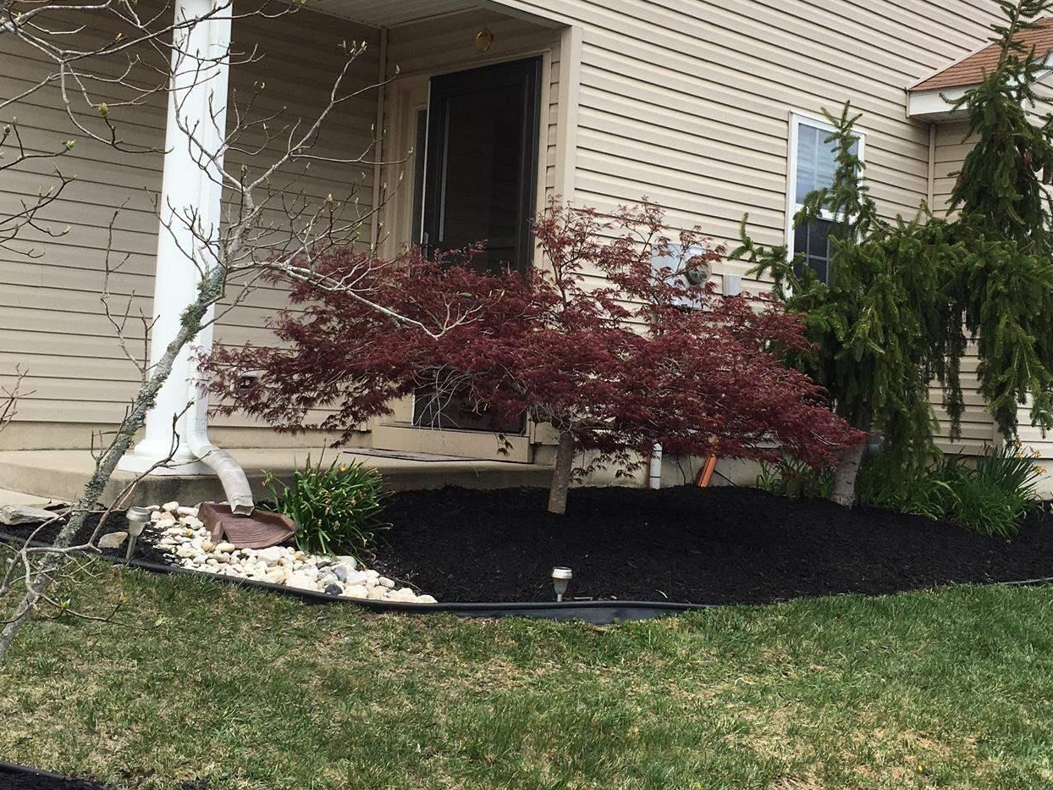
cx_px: 562
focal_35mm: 47
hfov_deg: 40.4
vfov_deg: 30.8
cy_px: 334
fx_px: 1430
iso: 25
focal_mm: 4.15
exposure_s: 1/874
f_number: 2.2
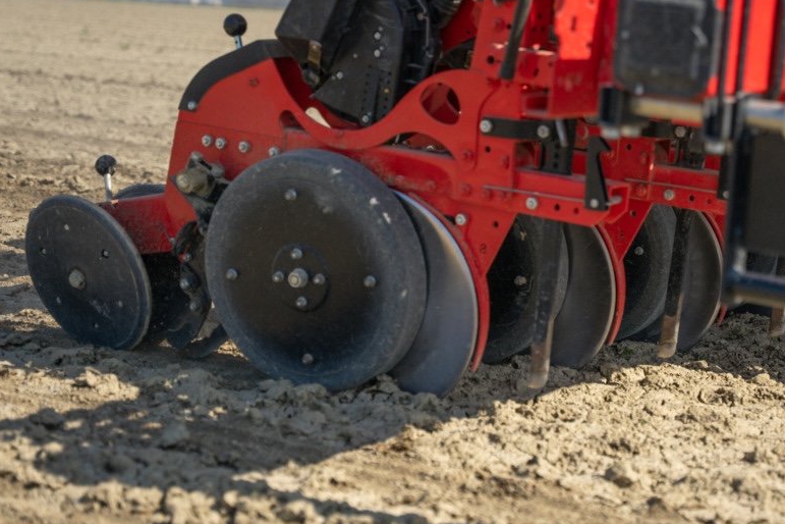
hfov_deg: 23.8
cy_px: 306
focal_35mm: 85
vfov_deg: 16.0
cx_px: 535
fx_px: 1855
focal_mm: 54.7
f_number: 3.2
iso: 100
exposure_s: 1/2500
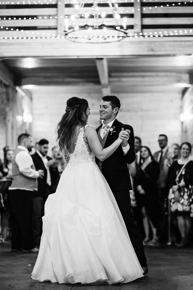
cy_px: 145
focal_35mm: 85
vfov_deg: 23.9
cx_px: 96
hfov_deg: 16.1
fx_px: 683
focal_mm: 85
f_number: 1.8
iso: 1000
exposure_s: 1/200
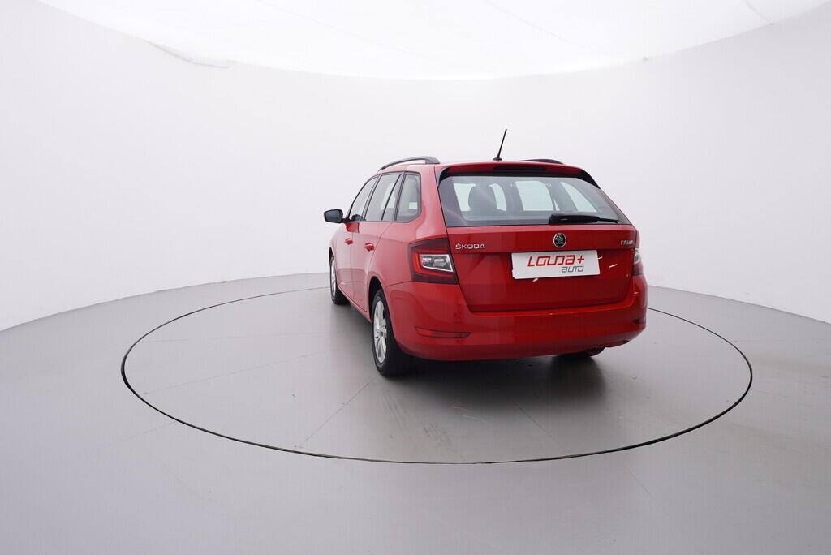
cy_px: 278
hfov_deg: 77.3
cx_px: 416
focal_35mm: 22
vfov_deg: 56.2
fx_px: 520
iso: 200
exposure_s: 1/80
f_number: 5
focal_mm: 15
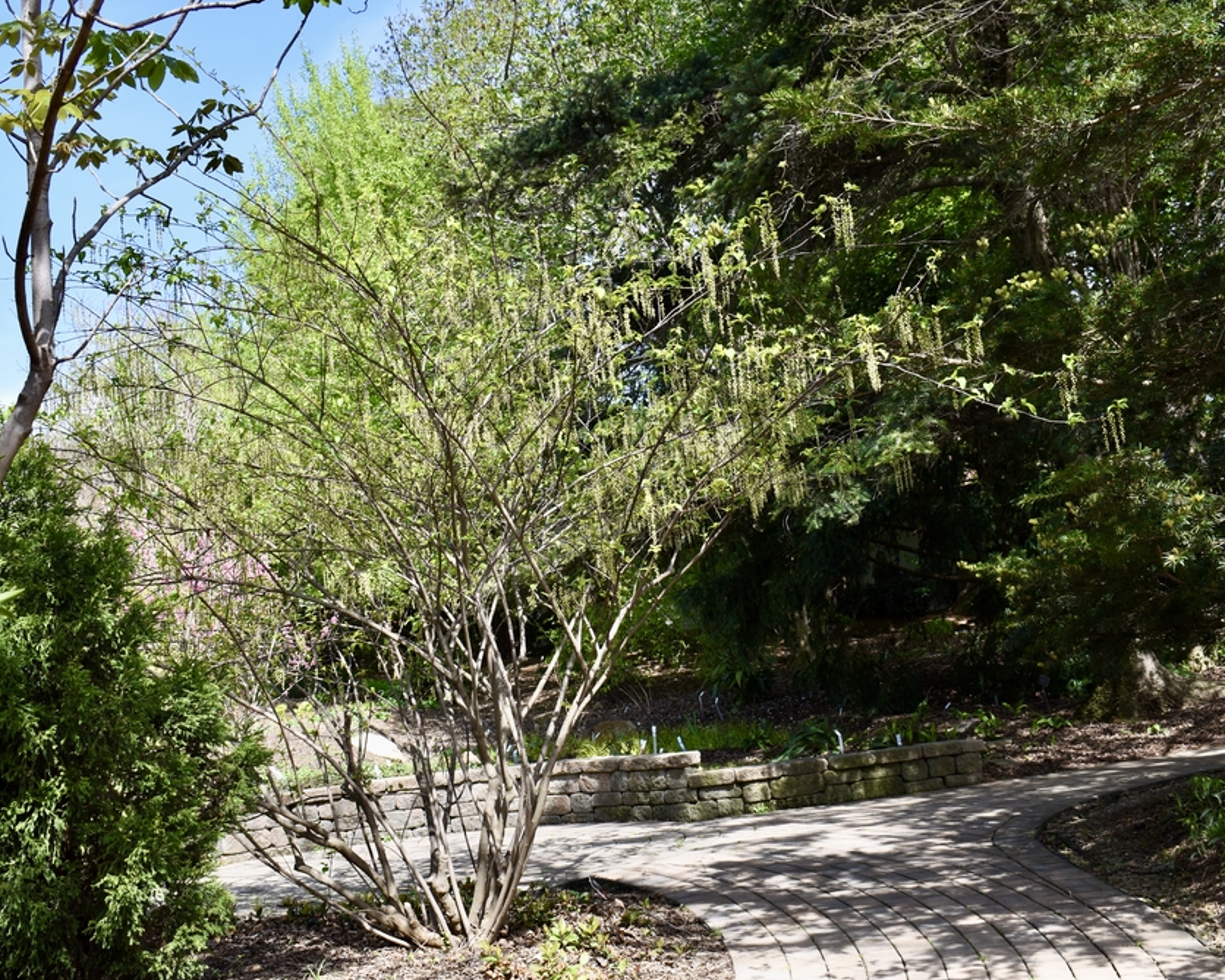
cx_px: 533
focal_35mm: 47
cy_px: 486
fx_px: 1689
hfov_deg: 39.8
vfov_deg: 32.4
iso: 100
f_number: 6.3
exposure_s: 1/160
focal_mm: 27
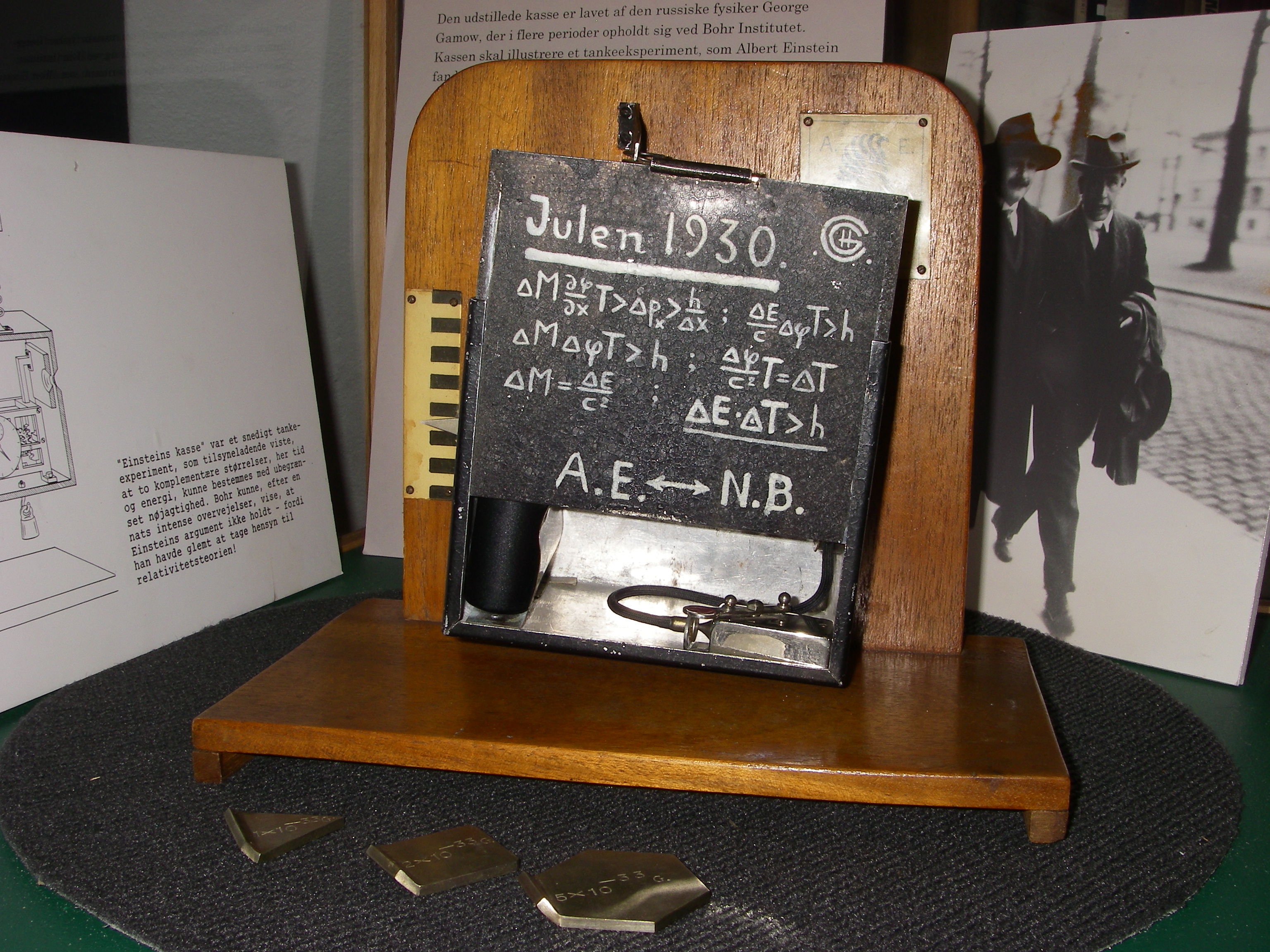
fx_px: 1394
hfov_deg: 49.0
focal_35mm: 38
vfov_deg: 37.7
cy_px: 476
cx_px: 635
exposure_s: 1/40
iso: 64
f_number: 6.6
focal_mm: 6.3
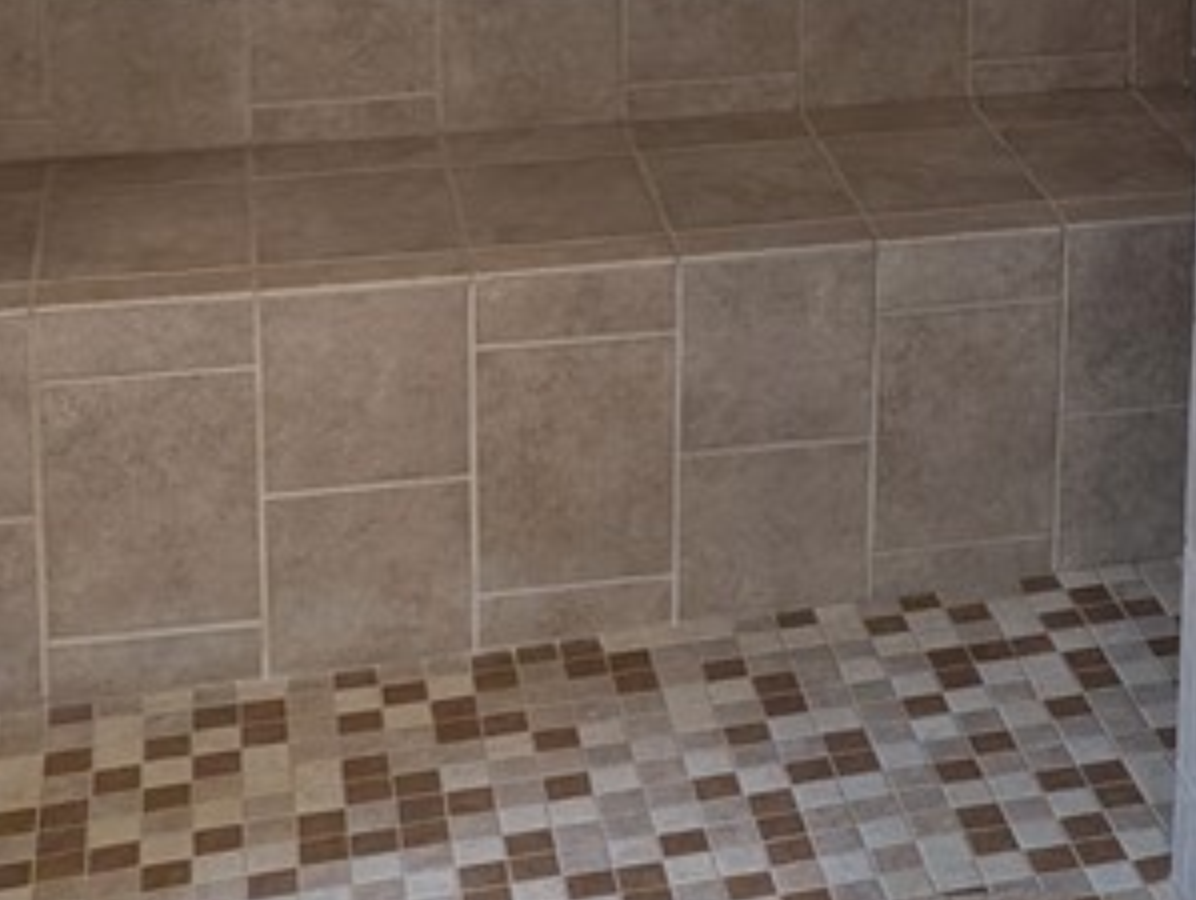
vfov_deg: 17.2
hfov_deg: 22.7
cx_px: 1238
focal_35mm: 82
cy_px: -184
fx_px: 2837
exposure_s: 1/24
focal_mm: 6.9
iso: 45
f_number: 1.68
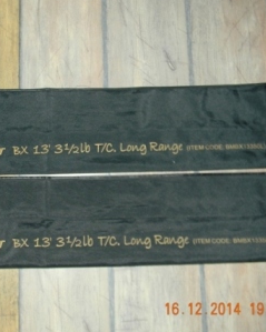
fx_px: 404
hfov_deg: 35.7
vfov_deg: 44.8
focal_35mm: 41
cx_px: 68
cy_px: 161
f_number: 3.5
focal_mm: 5
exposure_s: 1/26
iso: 200
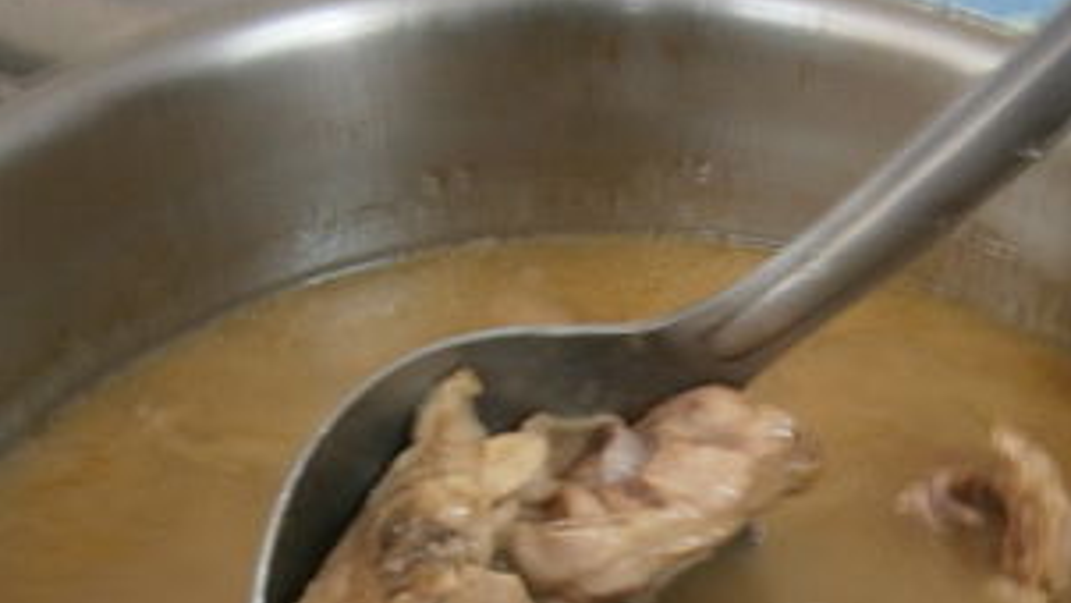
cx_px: 752
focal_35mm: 61
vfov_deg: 18.9
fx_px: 1733
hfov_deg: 33.9
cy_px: 672
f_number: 2.8
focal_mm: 4.7
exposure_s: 1/4
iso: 125
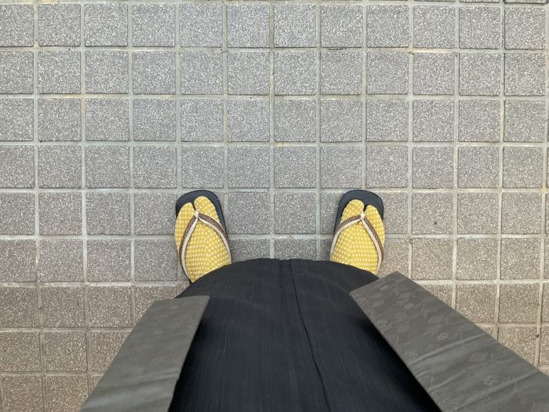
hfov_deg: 61.7
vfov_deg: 48.2
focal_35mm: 29
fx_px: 460
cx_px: 274
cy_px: 206
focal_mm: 3
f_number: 1.8
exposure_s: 1/60
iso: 80
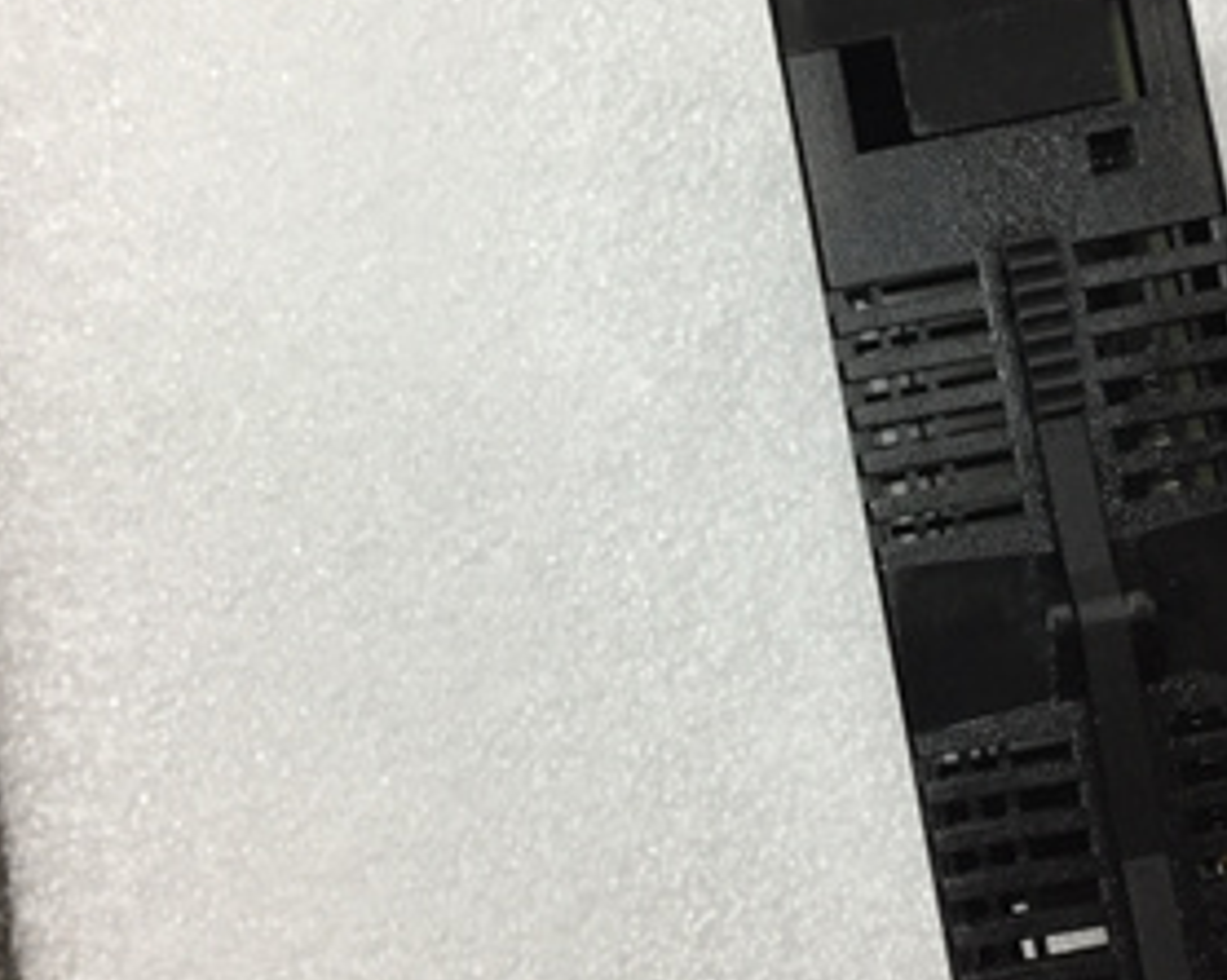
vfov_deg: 29.6
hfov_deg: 36.4
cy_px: 404
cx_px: 790
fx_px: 1851
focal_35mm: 51
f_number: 2.2
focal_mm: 4.15
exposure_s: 1/33
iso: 64
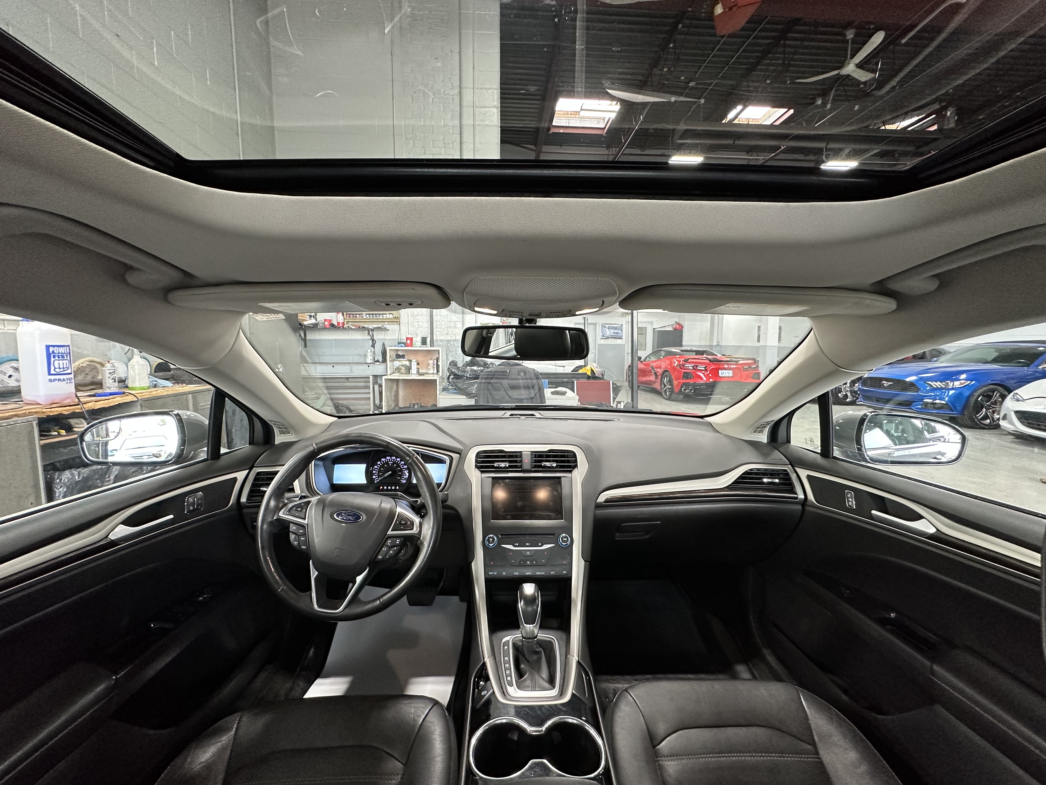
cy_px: 392
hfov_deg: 102.1
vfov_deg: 85.7
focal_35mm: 14
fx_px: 423
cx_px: 523
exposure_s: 1/60
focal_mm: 2.22
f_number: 2.2
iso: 200
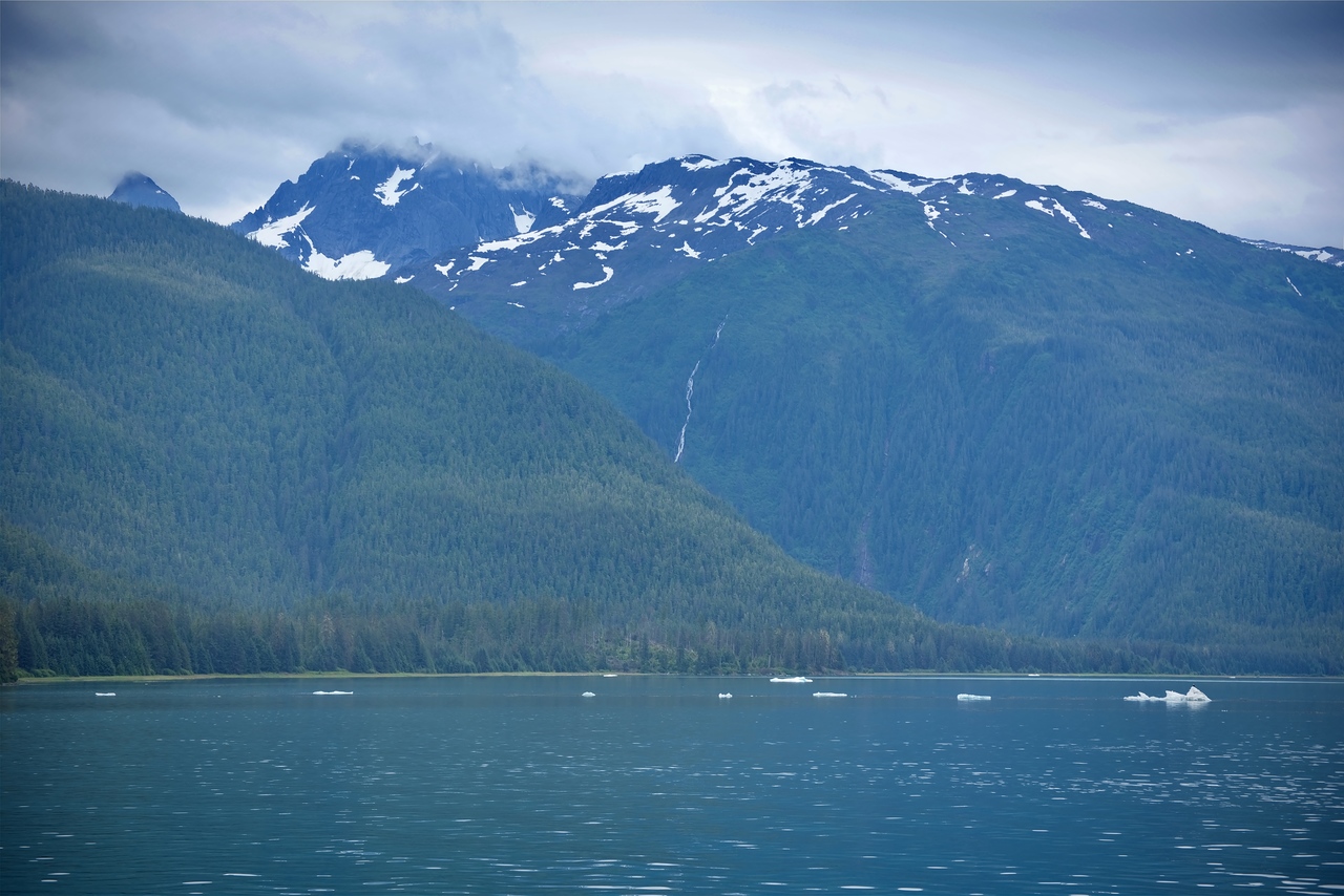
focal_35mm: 110
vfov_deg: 12.5
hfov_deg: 18.6
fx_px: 4107
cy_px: 448
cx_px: 672
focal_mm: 110
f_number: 5.6
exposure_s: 1/250
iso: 100
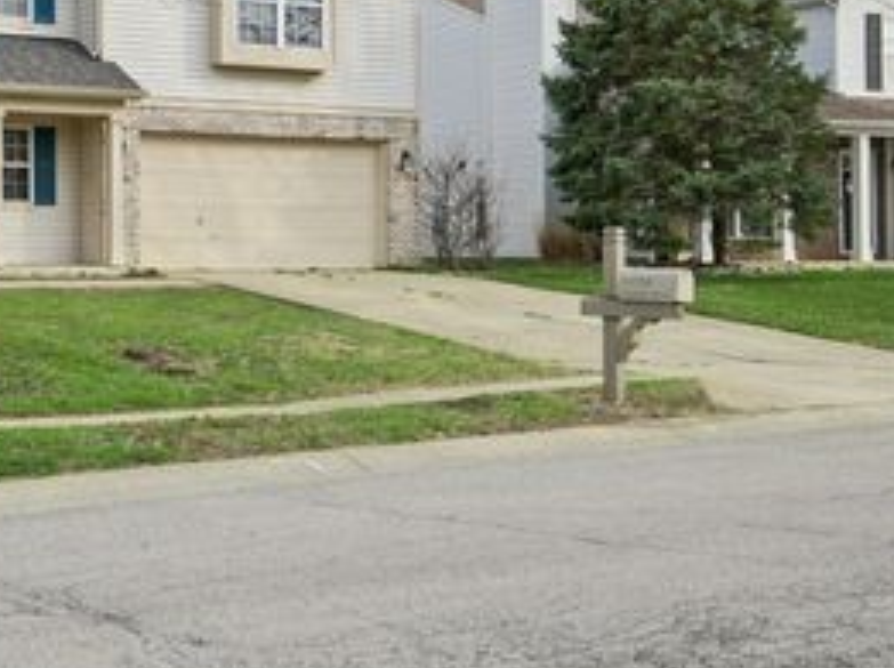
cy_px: 248
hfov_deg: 31.3
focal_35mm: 59
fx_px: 1522
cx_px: 92
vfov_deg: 24.7
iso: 100
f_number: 8
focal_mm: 32
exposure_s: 1/160
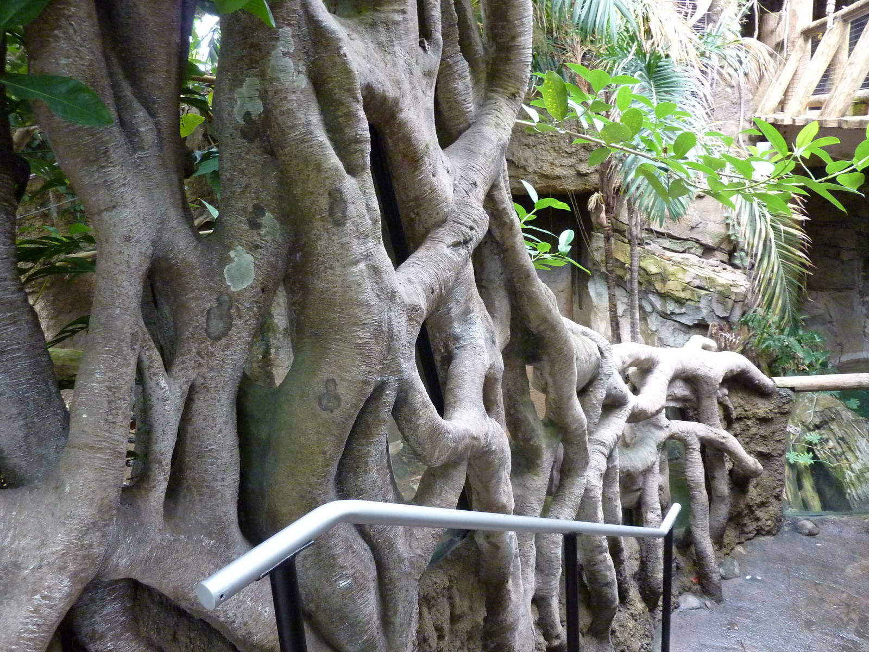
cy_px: 326
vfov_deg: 54.9
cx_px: 434
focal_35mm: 25
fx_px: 628
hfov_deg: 69.4
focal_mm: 4.1
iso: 400
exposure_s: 1/25
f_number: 3.3
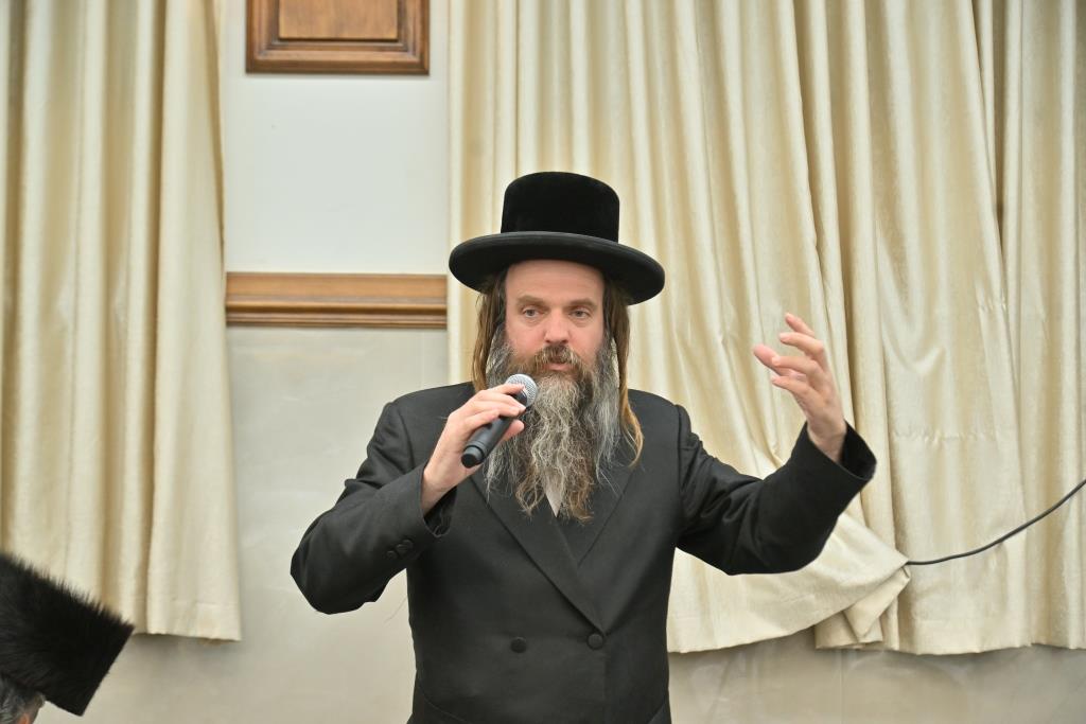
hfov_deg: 31.0
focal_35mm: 65
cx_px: 543
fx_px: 1961
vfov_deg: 20.9
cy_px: 362
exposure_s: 1/320
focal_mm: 65
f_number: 4
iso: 800
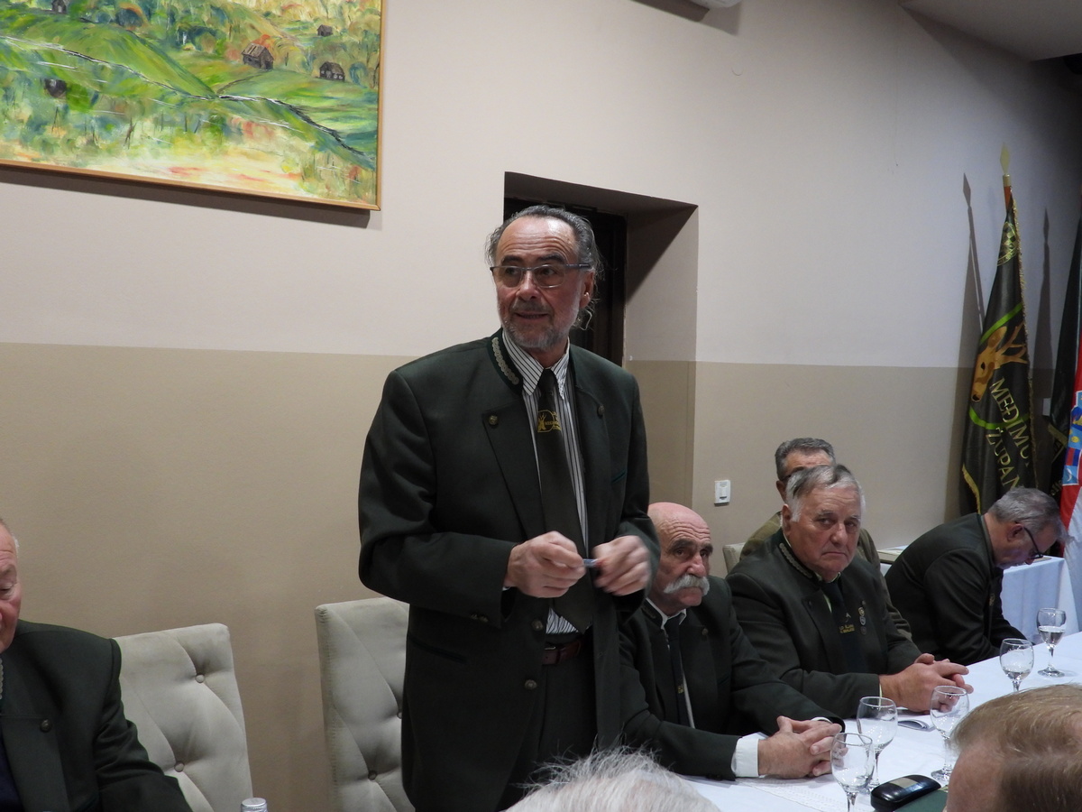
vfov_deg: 37.7
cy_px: 406
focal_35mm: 38
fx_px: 1188
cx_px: 541
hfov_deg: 49.0
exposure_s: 1/10
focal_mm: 6.8
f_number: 3.2
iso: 400
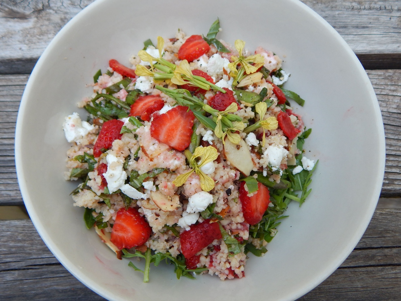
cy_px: 150
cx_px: 200
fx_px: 359
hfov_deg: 58.4
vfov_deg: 45.4
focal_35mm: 31
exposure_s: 1/160
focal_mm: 5.6
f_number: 3.2
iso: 125
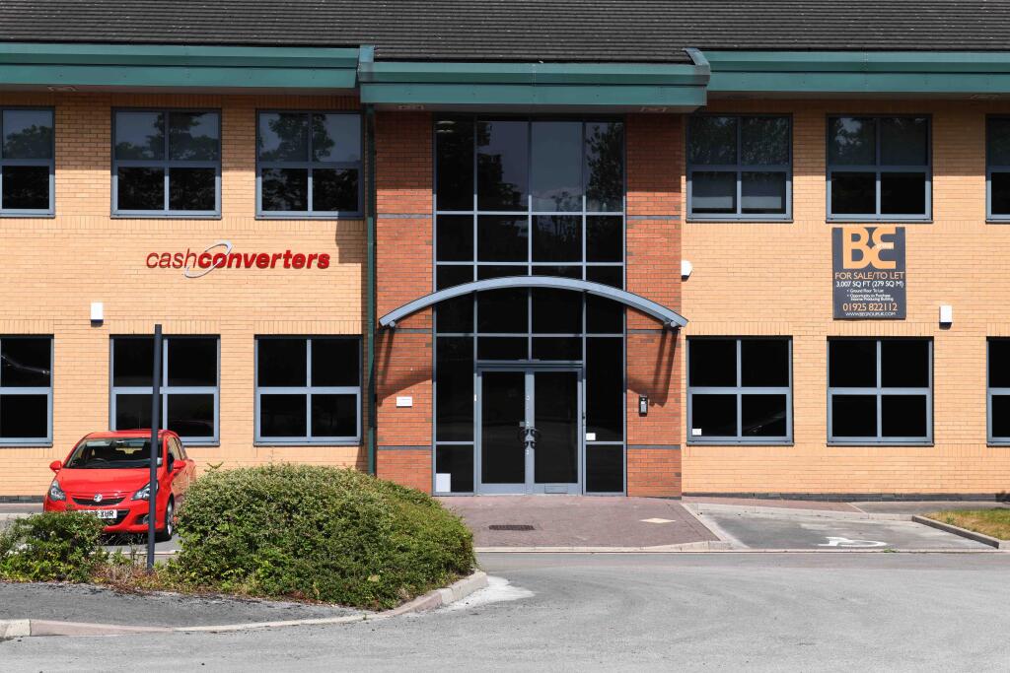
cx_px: 505
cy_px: 336
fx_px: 1964
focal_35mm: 70
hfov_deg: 28.8
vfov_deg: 19.5
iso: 500
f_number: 13
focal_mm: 70
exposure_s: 1/640
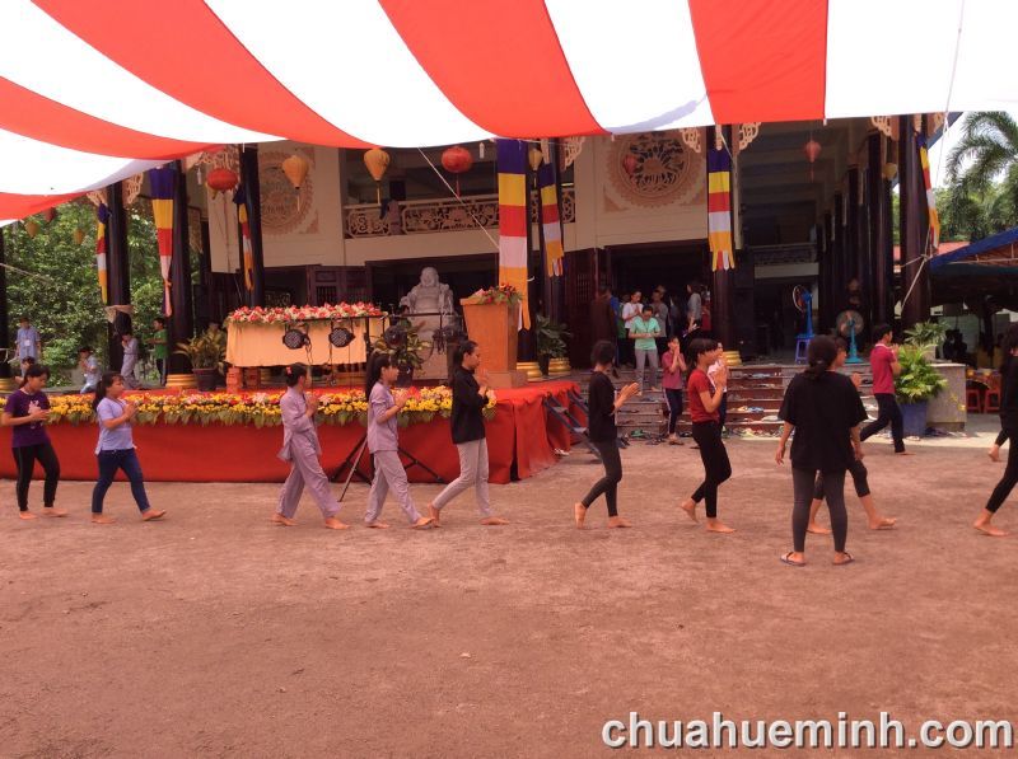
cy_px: 380
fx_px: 939
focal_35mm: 32
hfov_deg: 56.9
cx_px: 509
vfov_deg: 44.0
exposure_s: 1/867
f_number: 2.4
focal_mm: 3.3
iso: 32
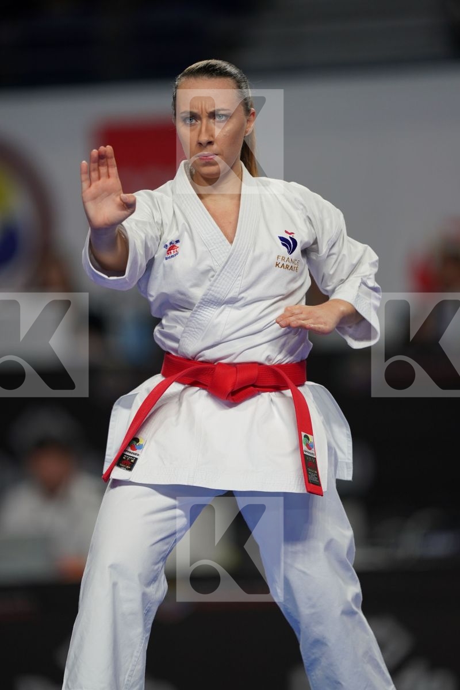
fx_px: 7666
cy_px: 345
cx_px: 230
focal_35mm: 400
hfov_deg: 3.4
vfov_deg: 5.2
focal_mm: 400
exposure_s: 1/500
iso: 640
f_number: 2.8
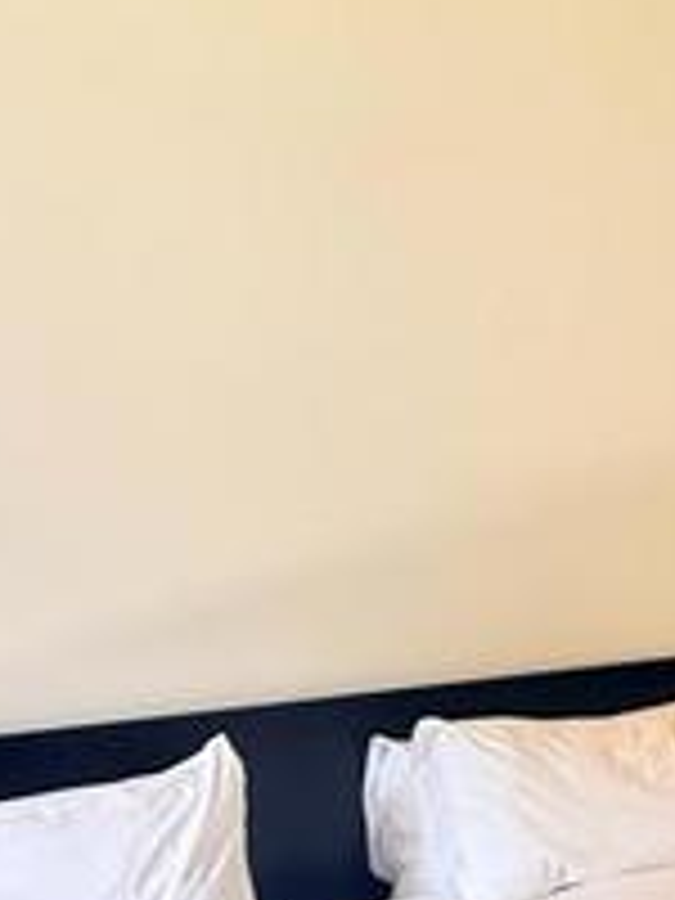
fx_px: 1456
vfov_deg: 34.2
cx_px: 1251
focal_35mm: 56
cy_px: 540
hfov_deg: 19.1
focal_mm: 2.22
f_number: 2.2
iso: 320
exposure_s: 1/50
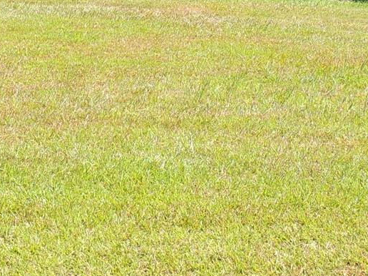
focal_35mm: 139
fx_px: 1478
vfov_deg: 10.5
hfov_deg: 14.1
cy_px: -46
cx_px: 47
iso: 100
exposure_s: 1/500
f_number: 3.3
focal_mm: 6.2
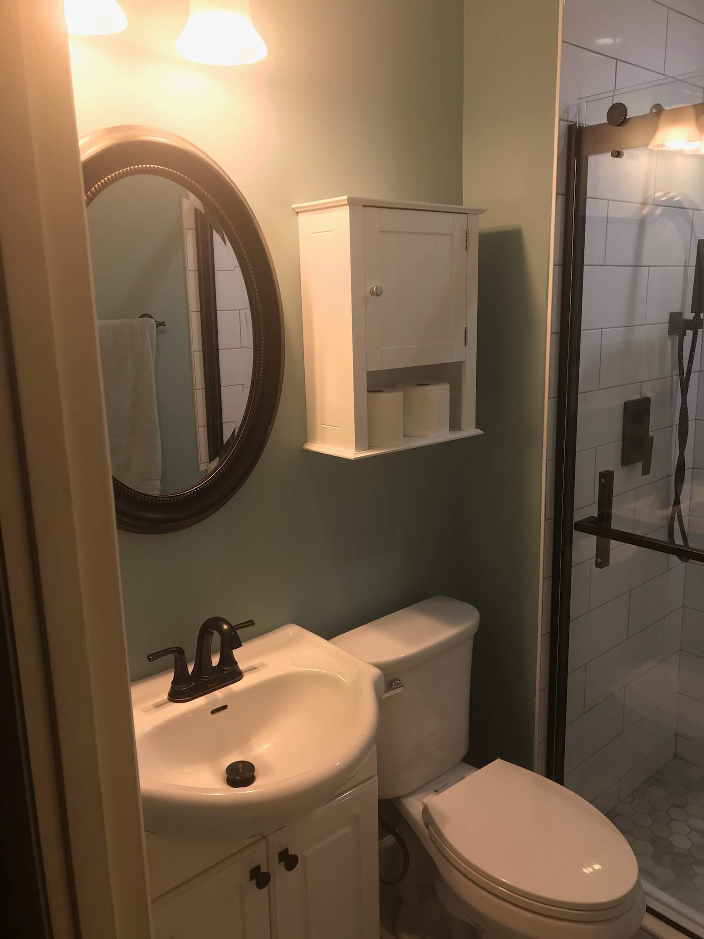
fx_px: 759
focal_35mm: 28
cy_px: 470
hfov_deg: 49.7
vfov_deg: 63.4
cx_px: 352
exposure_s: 1/40
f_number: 1.8
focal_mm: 3.99
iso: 20
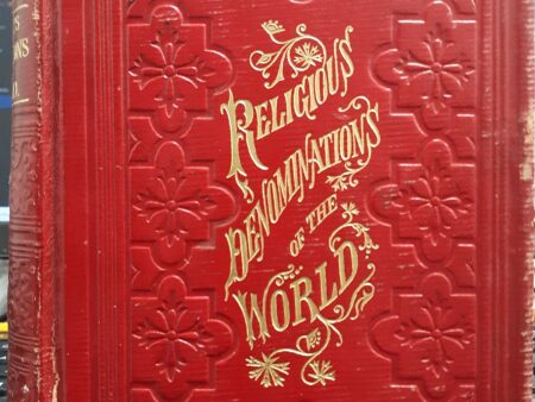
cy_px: 201
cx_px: 268
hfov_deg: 63.4
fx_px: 433
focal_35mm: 28
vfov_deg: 49.8
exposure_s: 1/24
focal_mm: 3.7
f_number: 1.7
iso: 250
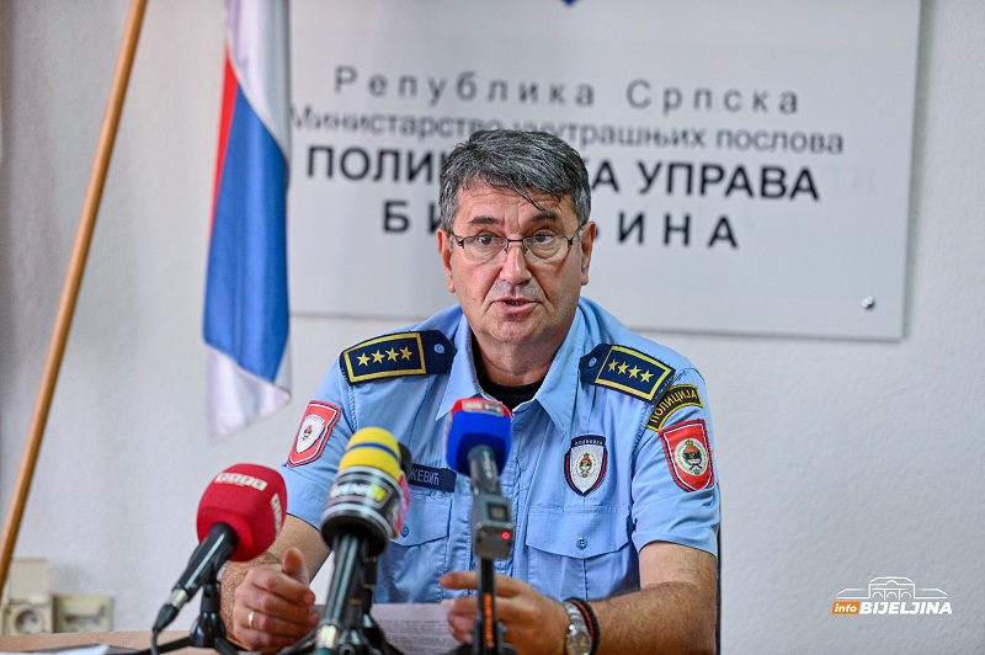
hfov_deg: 12.8
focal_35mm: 160
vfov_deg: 8.6
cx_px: 492
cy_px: 328
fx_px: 4374
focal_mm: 160
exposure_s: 1/500
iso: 2000
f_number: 2.8
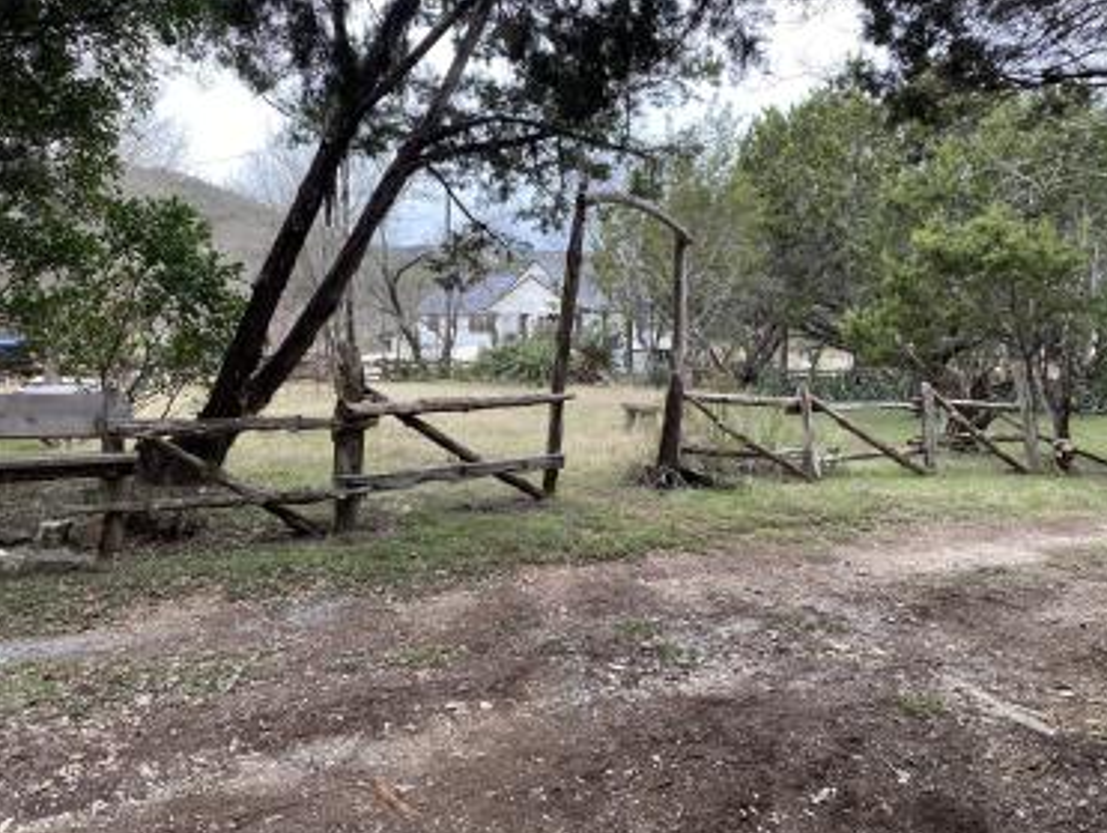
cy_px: 412
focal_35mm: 28
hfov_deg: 63.4
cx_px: 540
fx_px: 896
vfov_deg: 49.8
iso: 50
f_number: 1.8
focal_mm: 4.25
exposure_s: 1/122
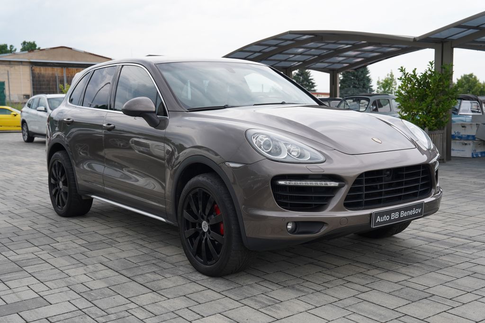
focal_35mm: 43
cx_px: 242
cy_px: 162
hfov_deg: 45.4
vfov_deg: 31.2
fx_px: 579
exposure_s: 1/160
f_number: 5
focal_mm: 43
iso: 100
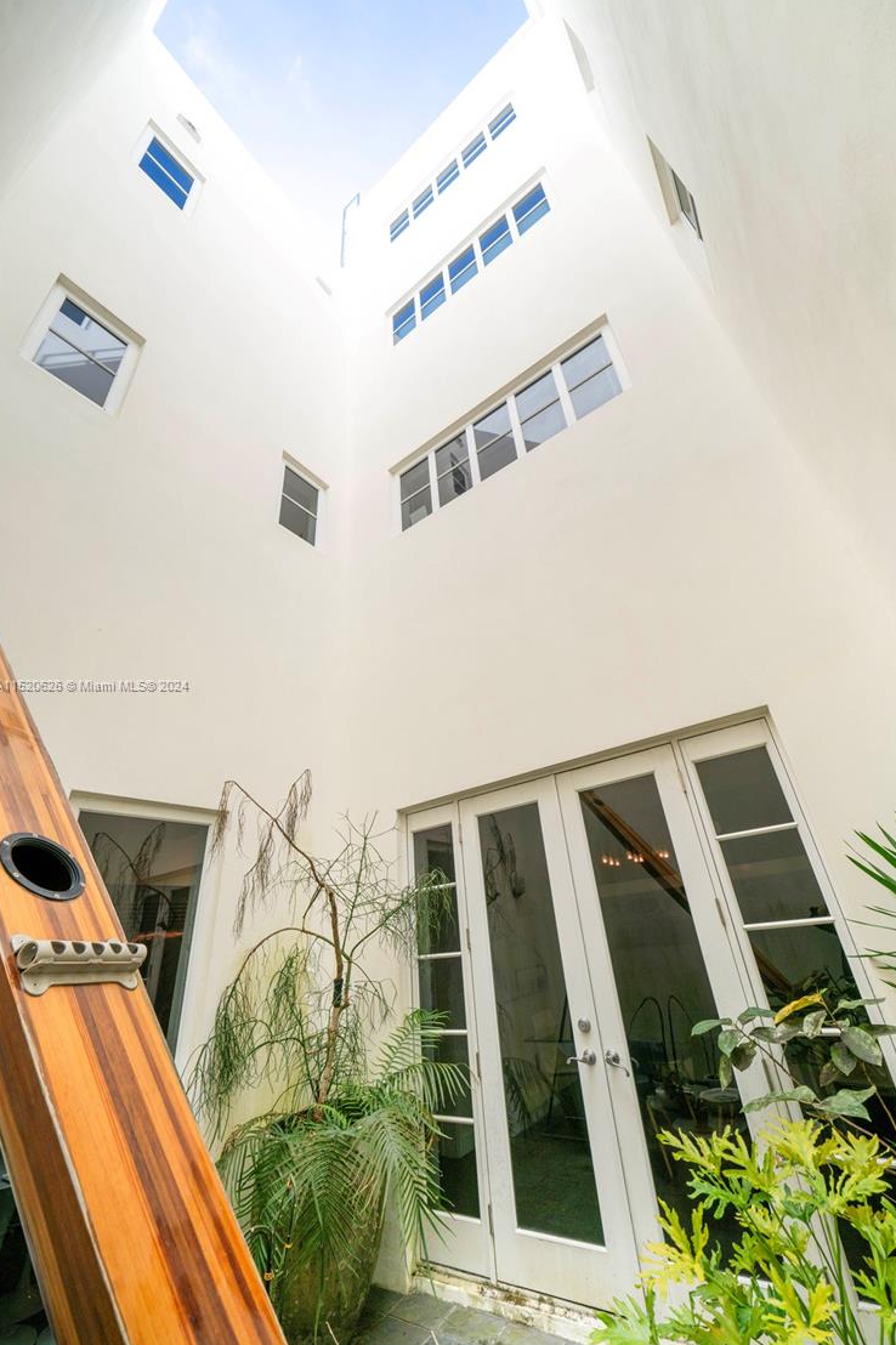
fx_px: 486
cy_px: 686
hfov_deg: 85.3
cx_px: 477
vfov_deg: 108.3
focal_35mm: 13
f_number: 6.7
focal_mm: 12
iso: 125
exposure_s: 1/200
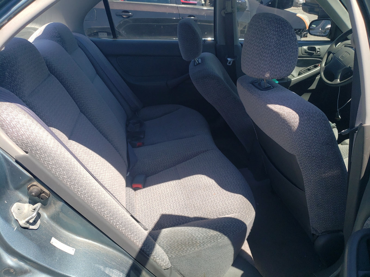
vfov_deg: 53.1
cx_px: 185
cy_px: 138
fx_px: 278
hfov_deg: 67.3
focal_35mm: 26
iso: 50
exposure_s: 1/1667
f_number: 1.5
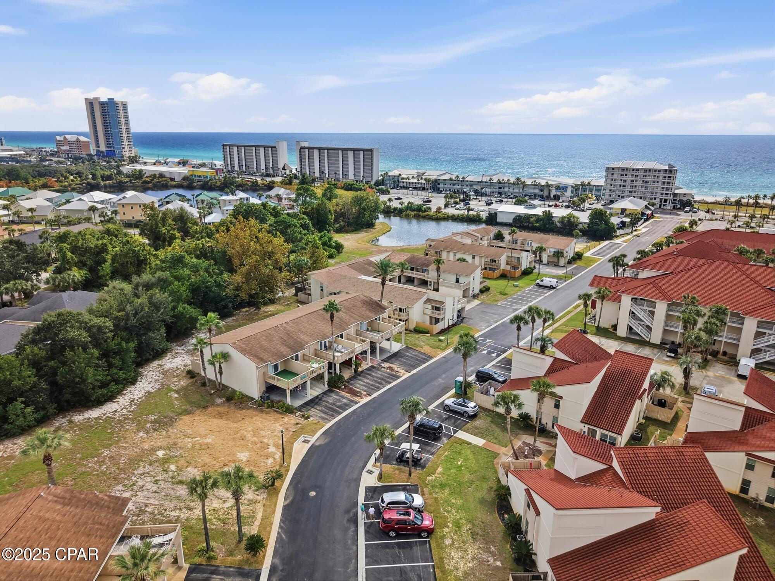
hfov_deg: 71.6
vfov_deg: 56.8
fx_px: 537
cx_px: 388
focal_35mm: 24
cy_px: 290
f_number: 1.8
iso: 160
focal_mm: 8.7
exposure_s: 1/160
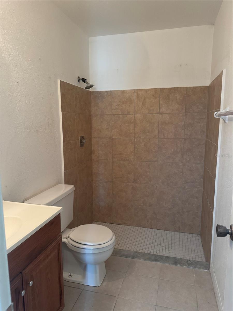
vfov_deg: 71.6
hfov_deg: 56.8
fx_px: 215
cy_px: 156
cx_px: 116
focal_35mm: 24
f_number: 1.78
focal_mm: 6.76
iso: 640
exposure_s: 1/40
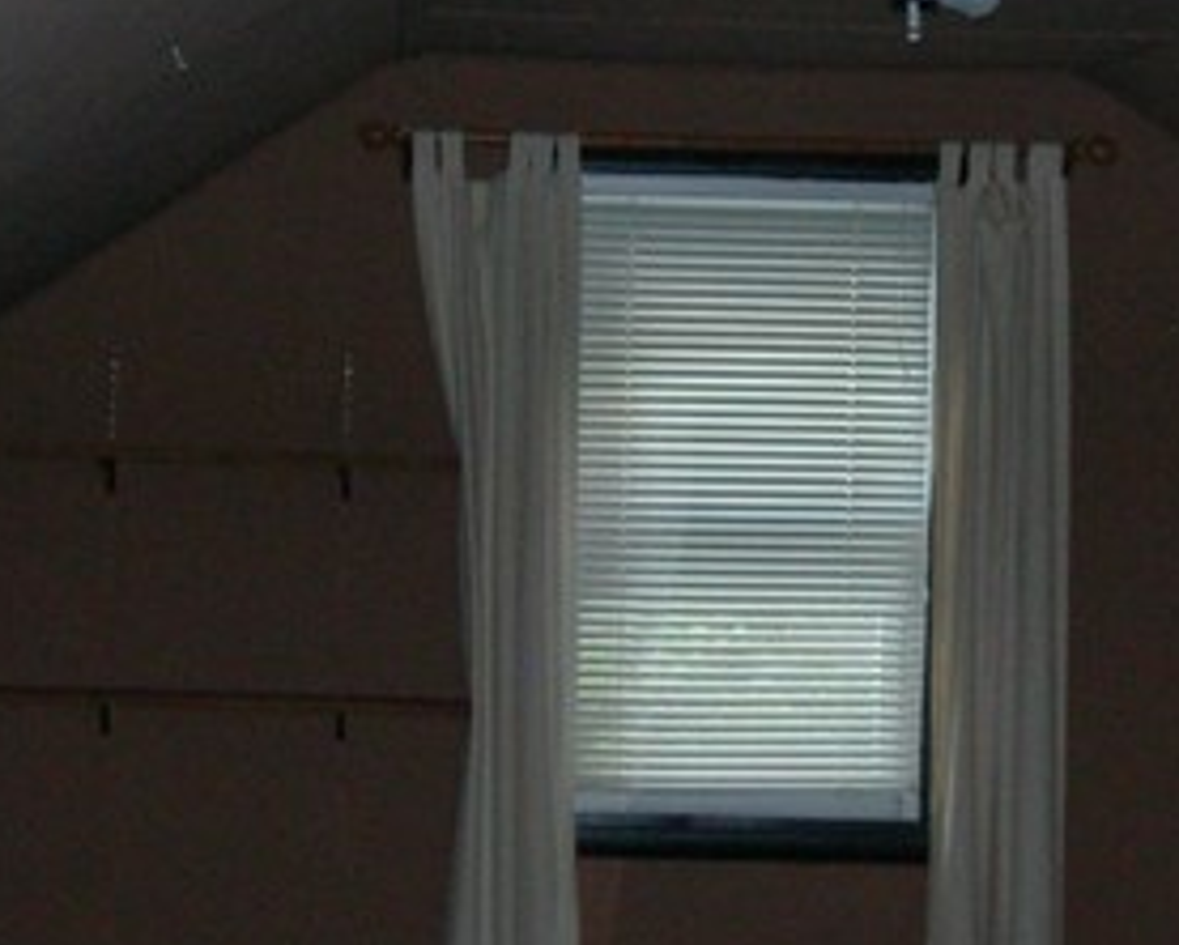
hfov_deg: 14.0
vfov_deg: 11.3
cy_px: 575
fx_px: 4784
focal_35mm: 137
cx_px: 796
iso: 200
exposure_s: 1/60.1
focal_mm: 7.8
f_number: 2.8
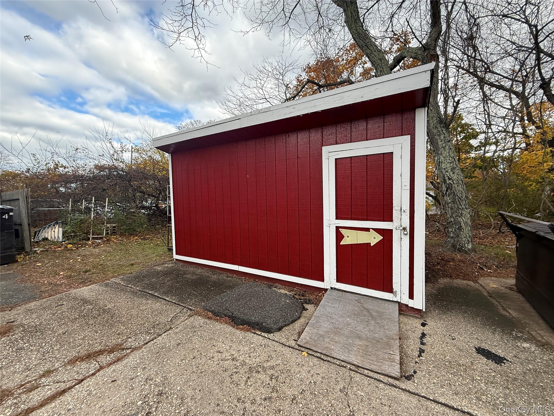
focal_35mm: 14
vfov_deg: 85.7
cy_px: 208
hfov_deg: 102.1
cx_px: 277
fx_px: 224
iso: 64
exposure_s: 1/261
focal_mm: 2.22
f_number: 2.2
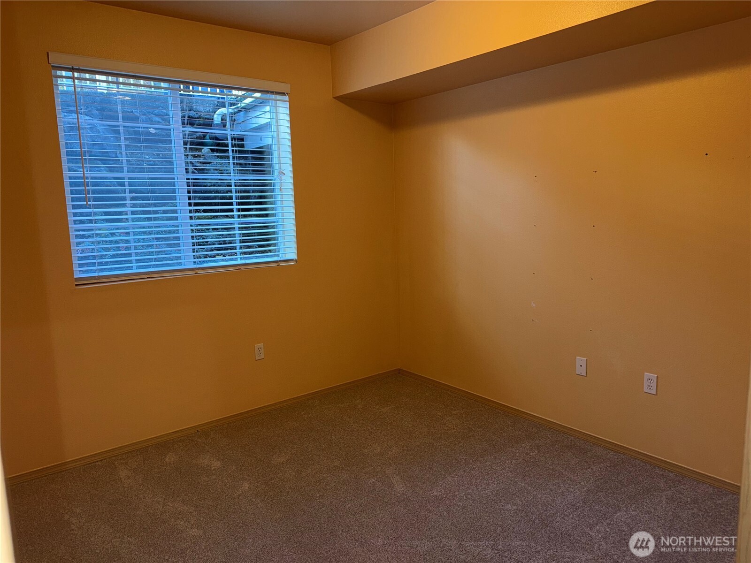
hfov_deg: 71.6
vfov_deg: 56.8
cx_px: 376
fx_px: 521
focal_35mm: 24
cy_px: 282
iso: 64
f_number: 1.78
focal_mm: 6.76
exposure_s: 1/23
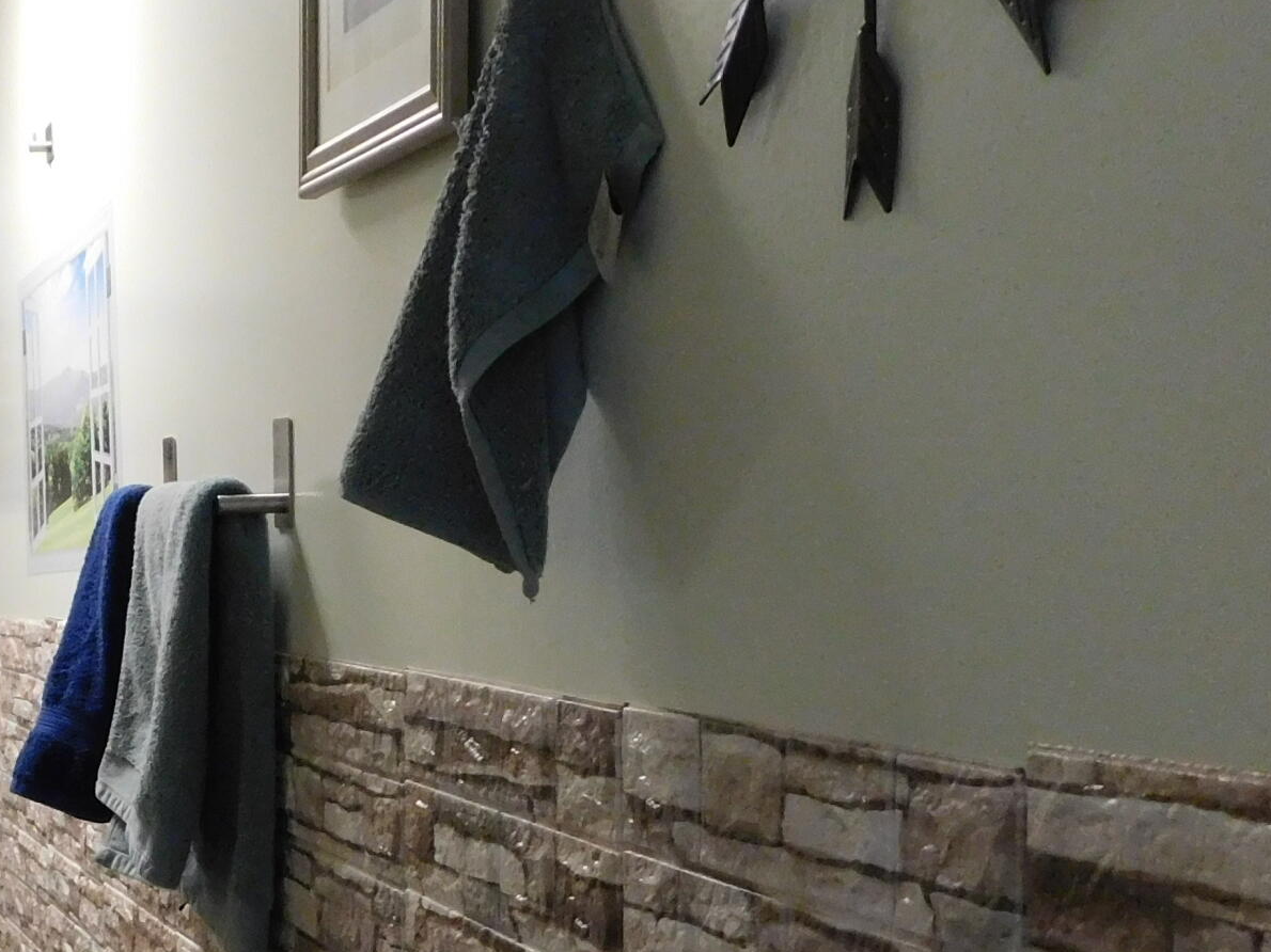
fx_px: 2129
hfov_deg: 30.4
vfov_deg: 24.9
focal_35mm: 58
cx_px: -64
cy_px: 729
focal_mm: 4
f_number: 3
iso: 400
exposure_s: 1/15
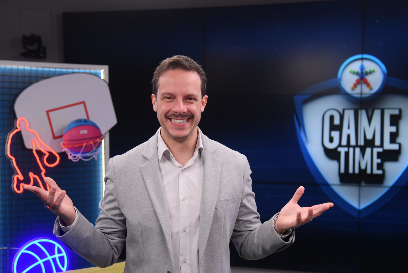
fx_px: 669
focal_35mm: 59
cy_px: 157
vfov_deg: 23.0
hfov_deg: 33.9
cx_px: 212
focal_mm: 50
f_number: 4
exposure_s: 1/320
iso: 640
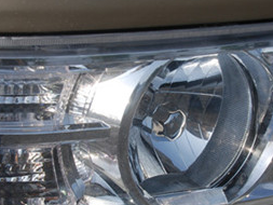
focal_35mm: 89
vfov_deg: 16.6
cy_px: 109
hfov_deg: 22.0
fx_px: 702
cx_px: 152
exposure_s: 1/320
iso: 100
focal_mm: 26
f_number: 9
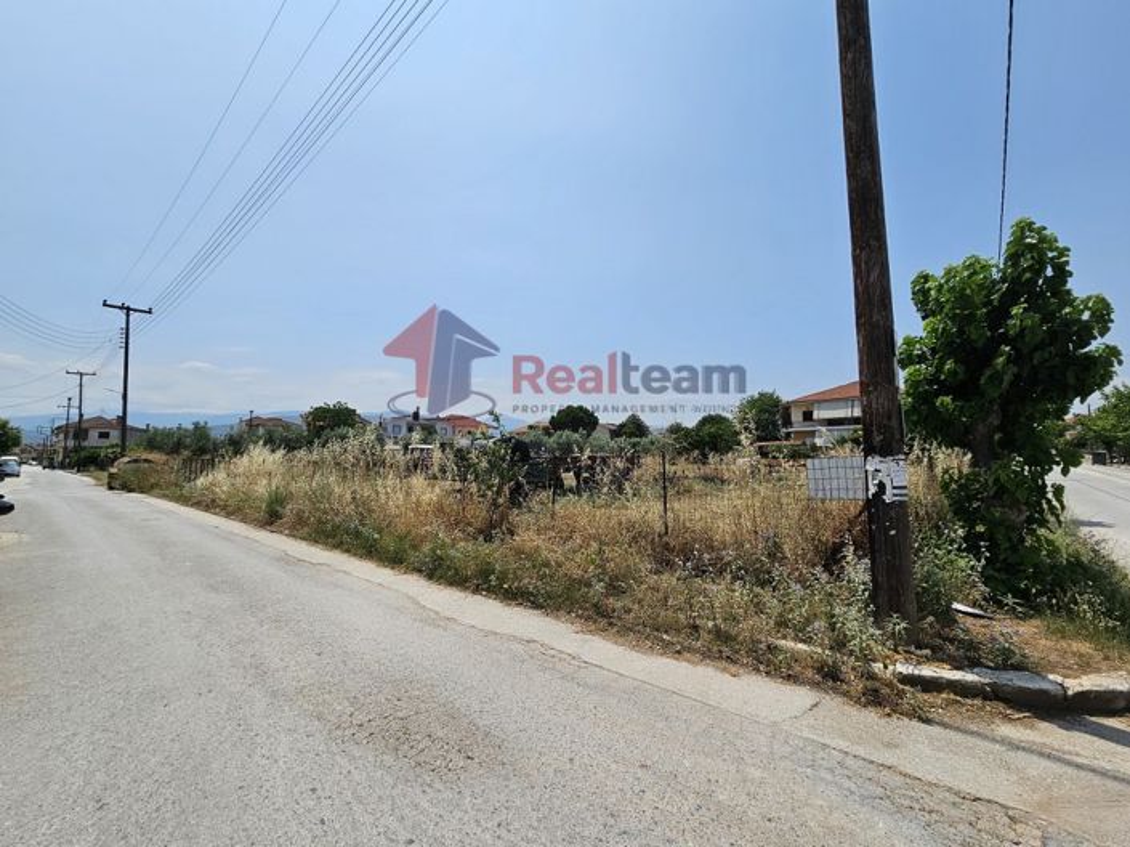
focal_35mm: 13
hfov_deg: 106.2
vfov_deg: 89.9
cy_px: 424
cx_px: 565
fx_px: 424
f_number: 2.2
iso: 50
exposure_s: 1/5144
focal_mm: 2.2
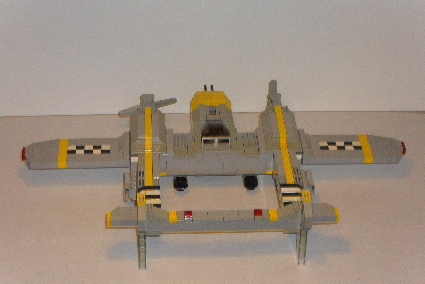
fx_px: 1098
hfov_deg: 21.9
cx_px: 213
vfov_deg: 14.7
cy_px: 131
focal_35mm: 93
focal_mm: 15.7
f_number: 5.5
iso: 200
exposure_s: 1/60
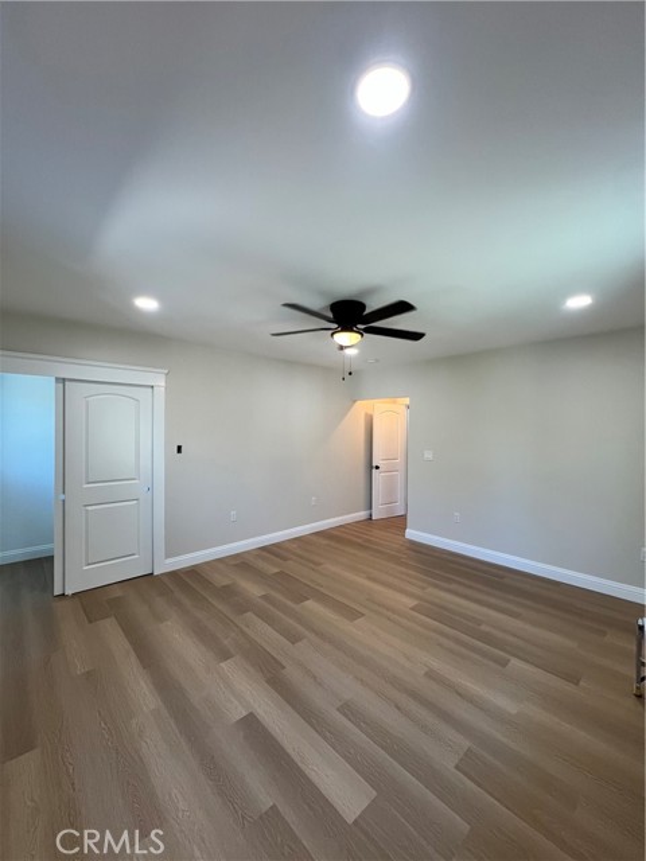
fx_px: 323
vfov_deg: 106.2
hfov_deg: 89.9
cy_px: 430
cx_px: 323
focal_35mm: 13
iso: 125
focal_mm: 1.57
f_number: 1.8
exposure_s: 1/120
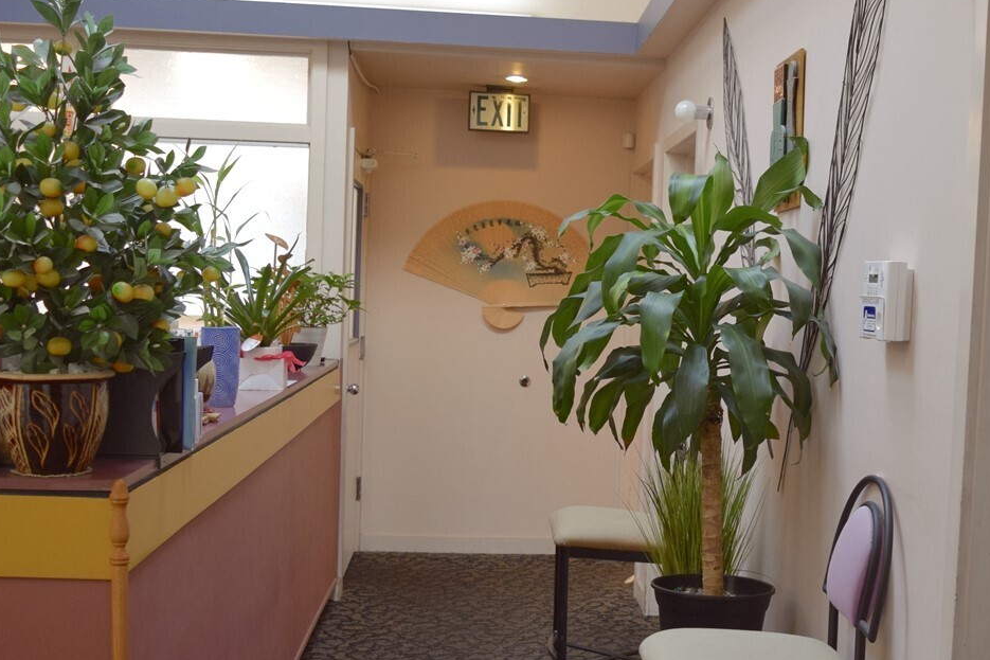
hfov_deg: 39.7
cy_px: 364
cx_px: 681
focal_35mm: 49
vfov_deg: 27.5
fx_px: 1347
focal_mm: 18
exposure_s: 1/60
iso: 560
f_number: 4
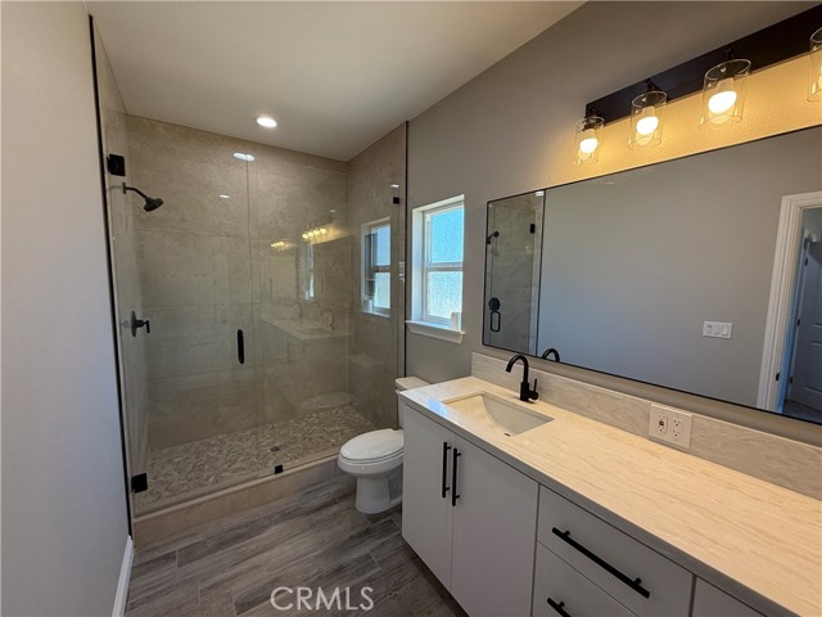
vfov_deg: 85.7
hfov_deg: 102.1
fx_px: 332
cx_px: 411
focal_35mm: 14
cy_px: 308
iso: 100
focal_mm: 2.22
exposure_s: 1/120
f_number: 2.2
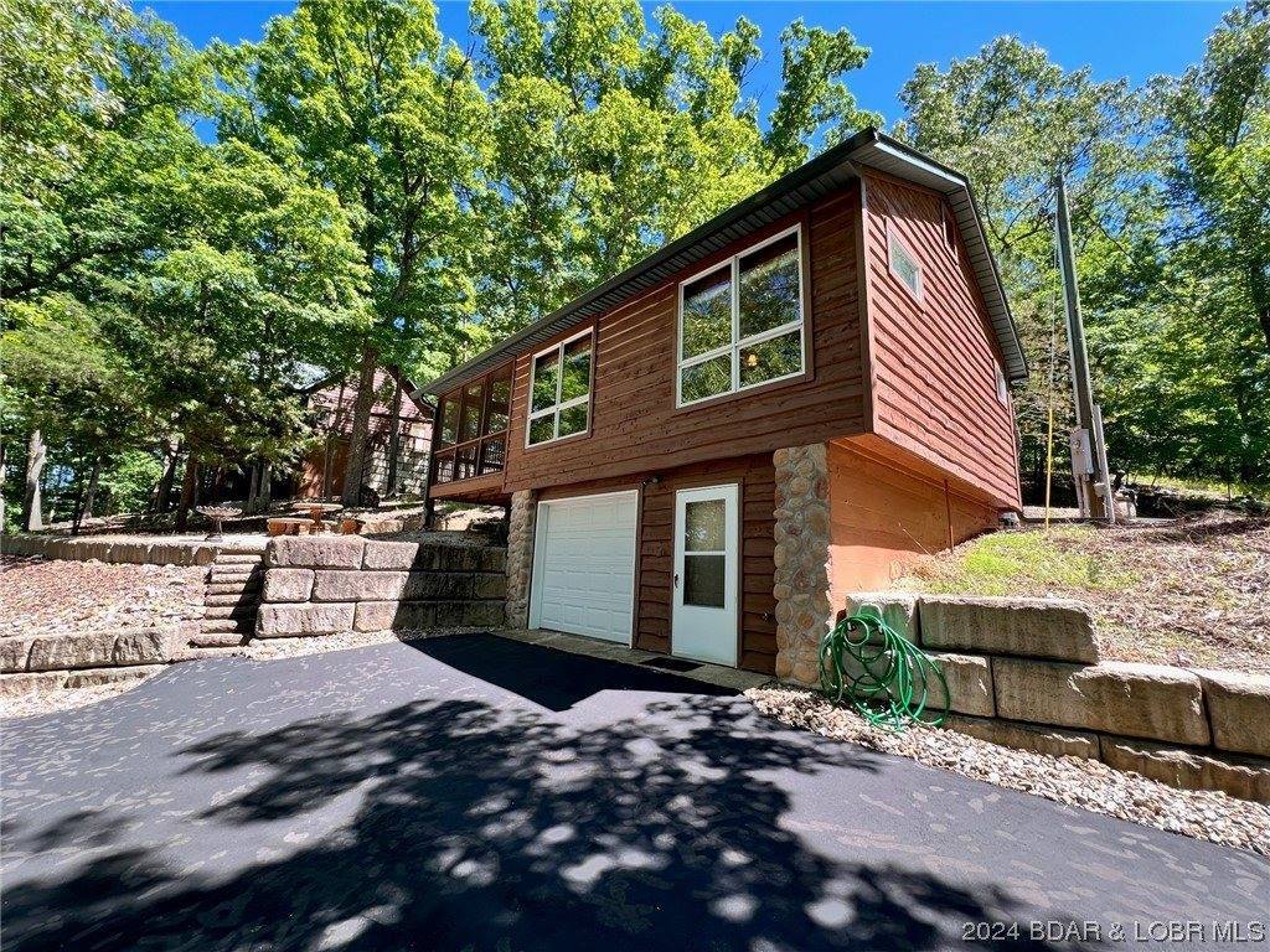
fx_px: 477
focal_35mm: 13
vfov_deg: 89.9
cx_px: 635
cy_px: 476
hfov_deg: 106.2
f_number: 1.8
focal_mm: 1.57
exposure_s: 1/168
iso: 32
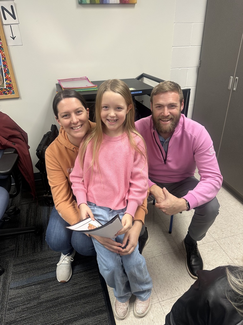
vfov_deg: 71.6
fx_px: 225
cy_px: 162
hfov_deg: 56.8
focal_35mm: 24
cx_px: 122
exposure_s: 1/60
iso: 125
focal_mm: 6.86
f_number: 1.78
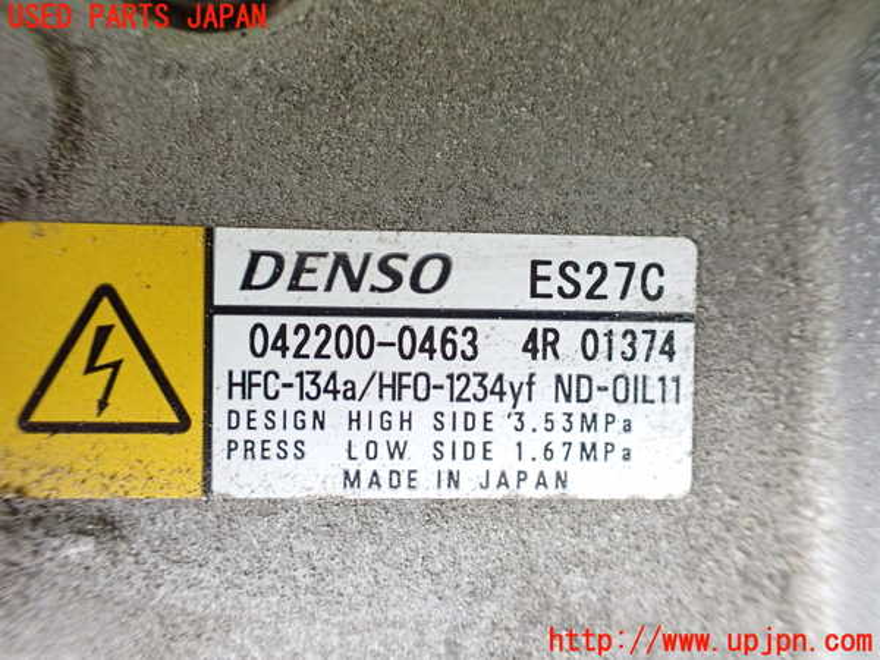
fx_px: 763
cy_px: 330
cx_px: 440
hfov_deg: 60.0
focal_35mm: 30
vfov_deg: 46.8
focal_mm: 5.4
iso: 800
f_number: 2.3
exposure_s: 1/30
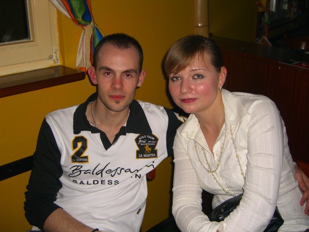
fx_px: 339
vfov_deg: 37.7
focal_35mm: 38
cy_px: 116
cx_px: 154
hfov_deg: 49.0
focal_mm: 7.9
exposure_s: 1/60
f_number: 2.8
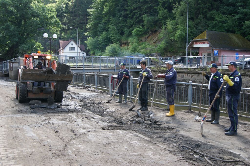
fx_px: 250
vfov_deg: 36.8
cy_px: 83
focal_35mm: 36
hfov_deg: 53.2
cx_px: 125
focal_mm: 24
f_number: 6.3
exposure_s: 1/60
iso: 100
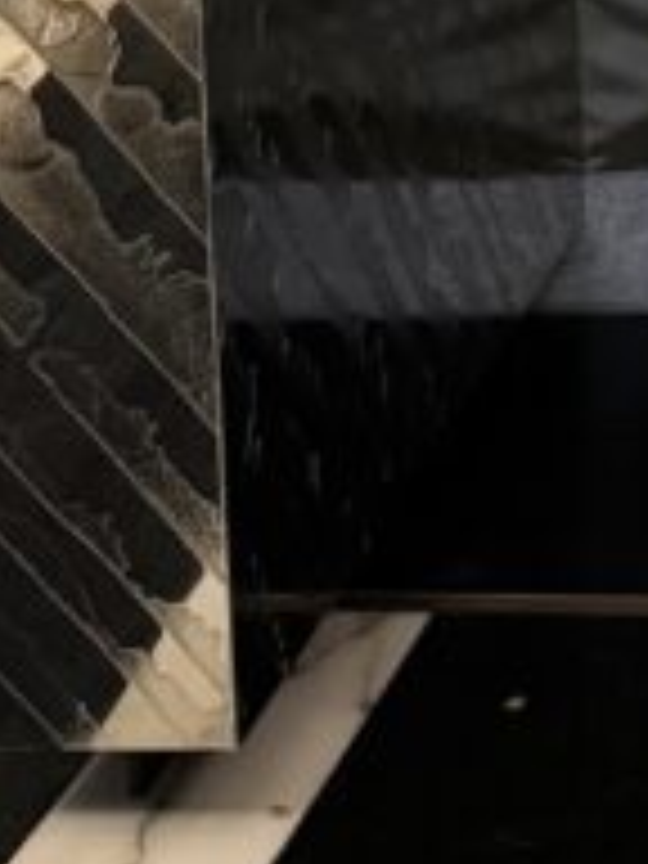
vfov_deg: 13.8
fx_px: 3195
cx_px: 1287
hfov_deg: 10.6
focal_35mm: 128
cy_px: -670
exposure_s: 1/30
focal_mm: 6.76
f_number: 1.78
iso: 1000
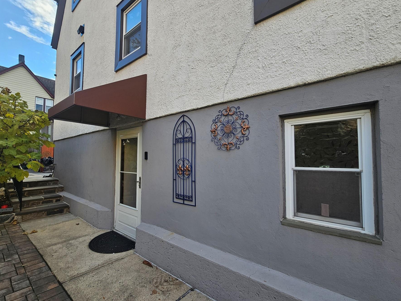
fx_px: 174
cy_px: 150
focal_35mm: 15
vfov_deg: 81.7
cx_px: 189
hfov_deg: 98.1
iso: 50
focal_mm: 2.2
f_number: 2.2
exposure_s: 1/351
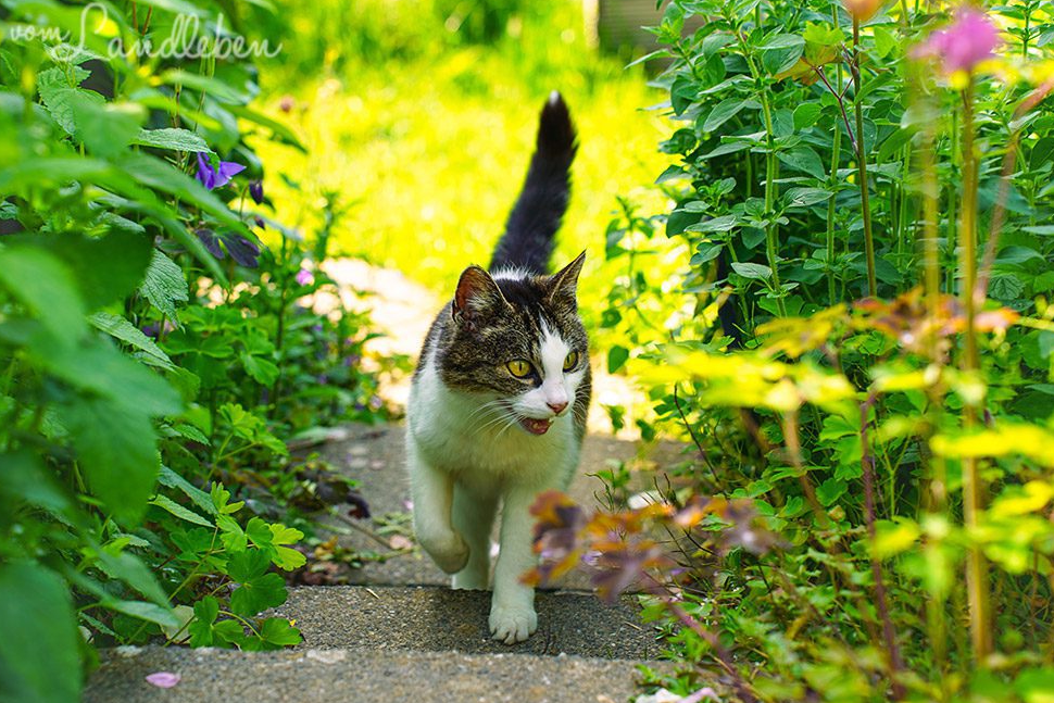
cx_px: 516
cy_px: 346
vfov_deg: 40.0
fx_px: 966
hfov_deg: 57.2
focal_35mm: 33
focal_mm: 32
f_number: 5
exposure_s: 1/80
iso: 100
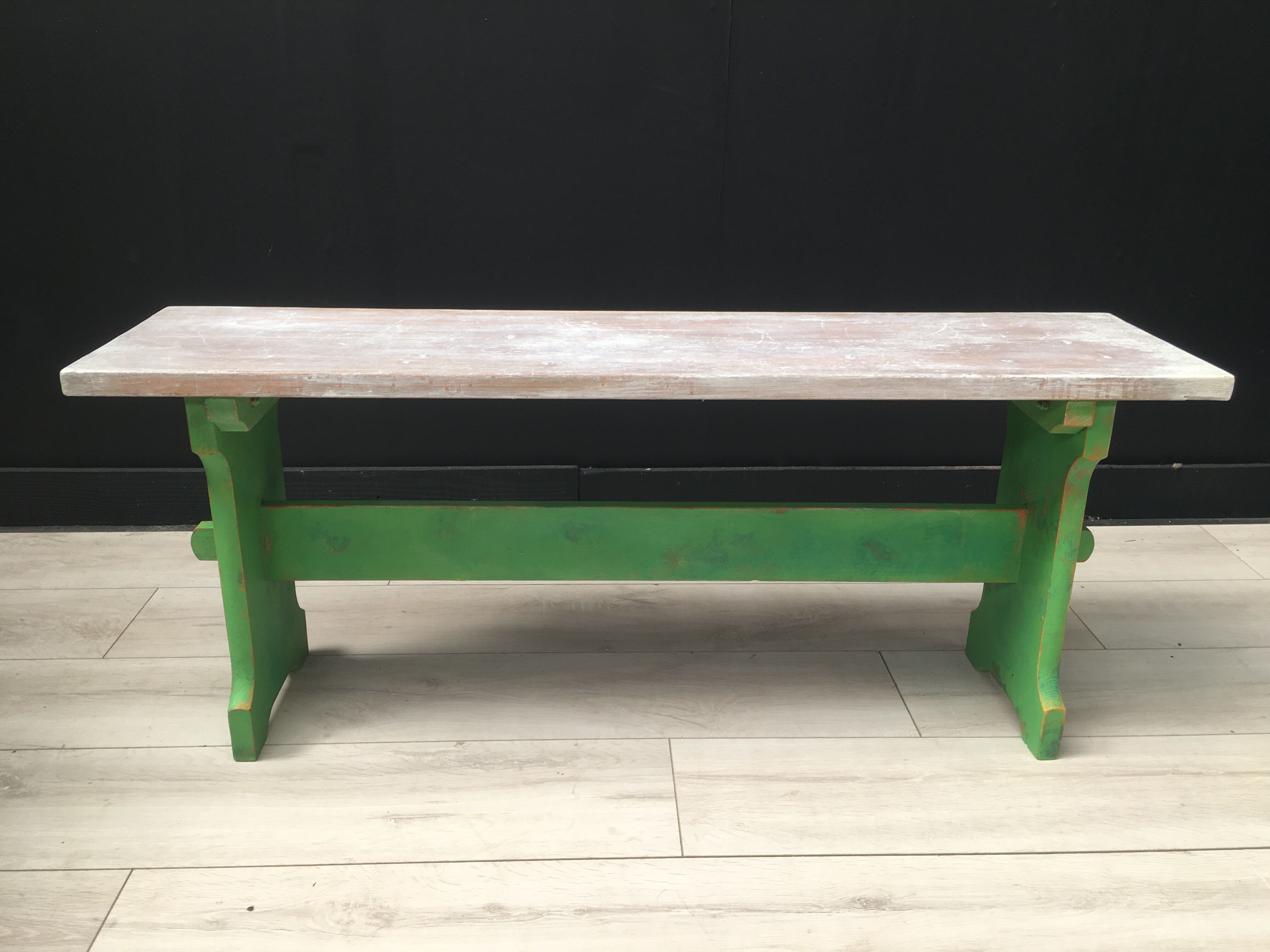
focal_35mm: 29
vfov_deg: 48.2
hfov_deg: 61.7
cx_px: 635
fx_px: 1064
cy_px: 476
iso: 25
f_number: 2.2
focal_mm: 4.15
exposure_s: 1/144
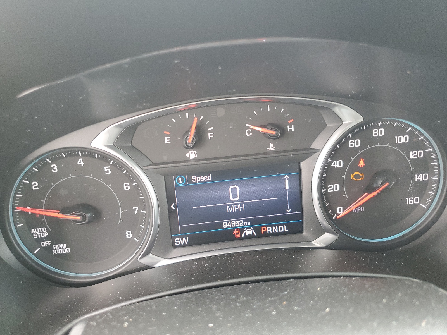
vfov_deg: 53.1
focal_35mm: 26
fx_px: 336
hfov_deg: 67.3
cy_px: 168
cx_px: 224
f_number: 1.5
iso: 109
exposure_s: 1/60.2
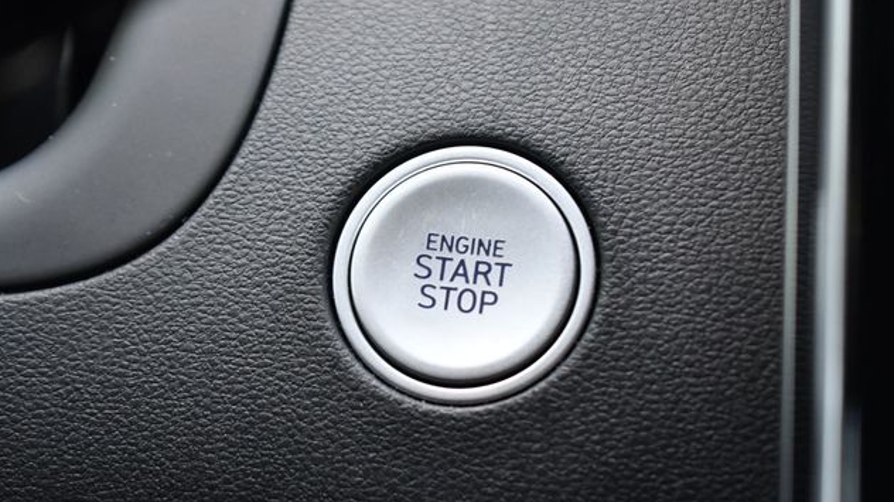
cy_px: 272
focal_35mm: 87
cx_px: 443
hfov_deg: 24.5
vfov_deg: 13.9
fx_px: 2062
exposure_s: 1/125
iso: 1600
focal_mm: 55
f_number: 5.6
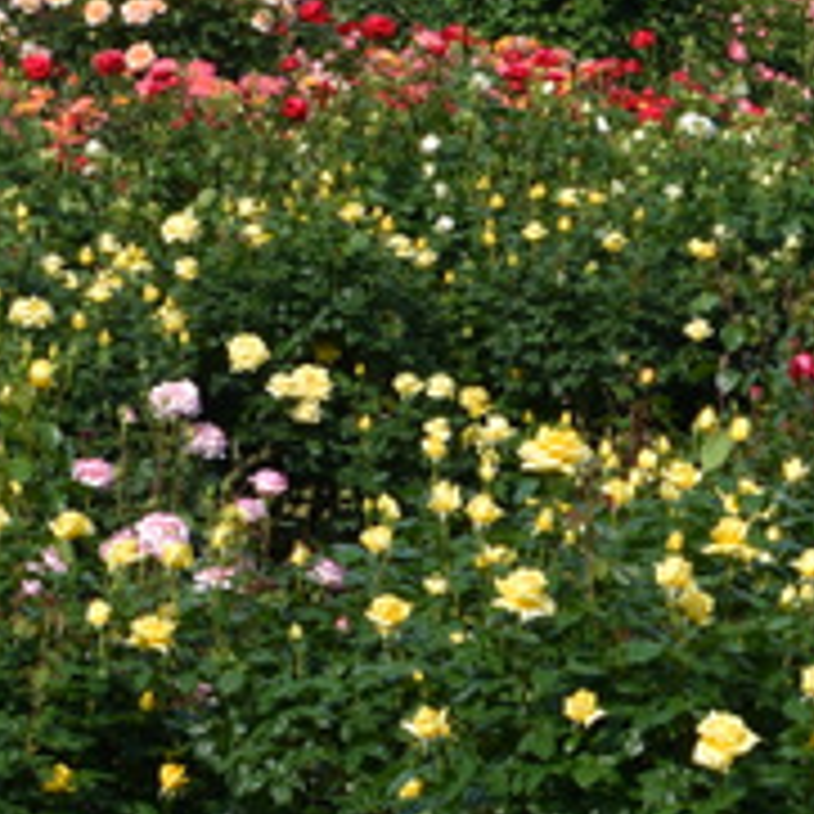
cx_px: 1133
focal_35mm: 271
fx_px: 7210
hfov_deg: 6.4
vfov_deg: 6.5
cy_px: 322
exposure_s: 1/200
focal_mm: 48
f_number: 8
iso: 100
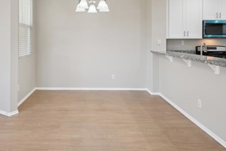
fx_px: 170
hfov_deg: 66.7
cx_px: 90
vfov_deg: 47.1
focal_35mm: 27
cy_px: 47
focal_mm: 13
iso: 400
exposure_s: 1/25
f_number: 8
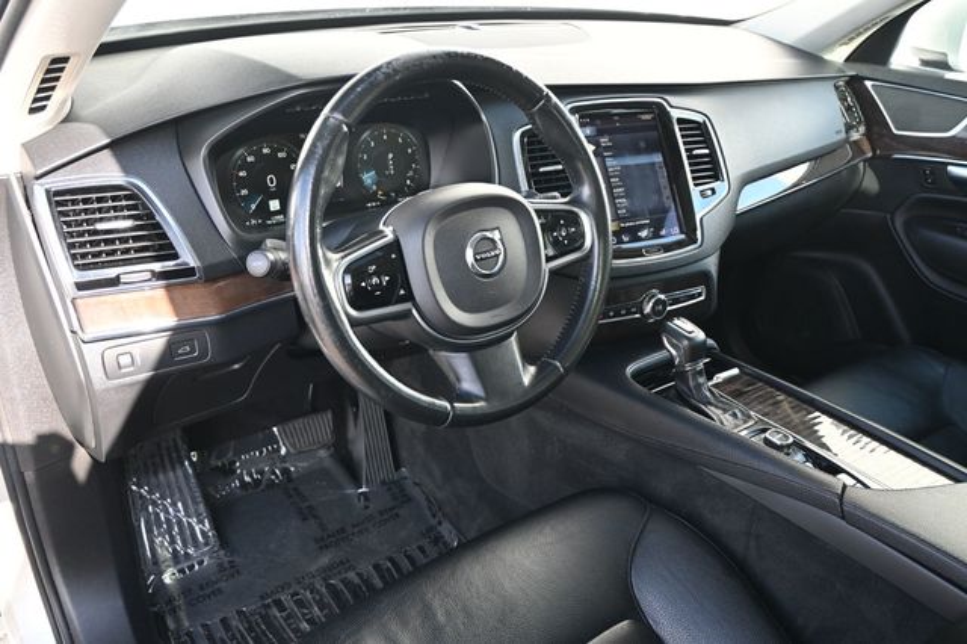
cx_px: 484
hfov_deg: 63.2
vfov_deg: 44.6
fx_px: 785
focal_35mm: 29
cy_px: 322
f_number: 3.8
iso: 400
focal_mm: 19.5
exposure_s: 1/160
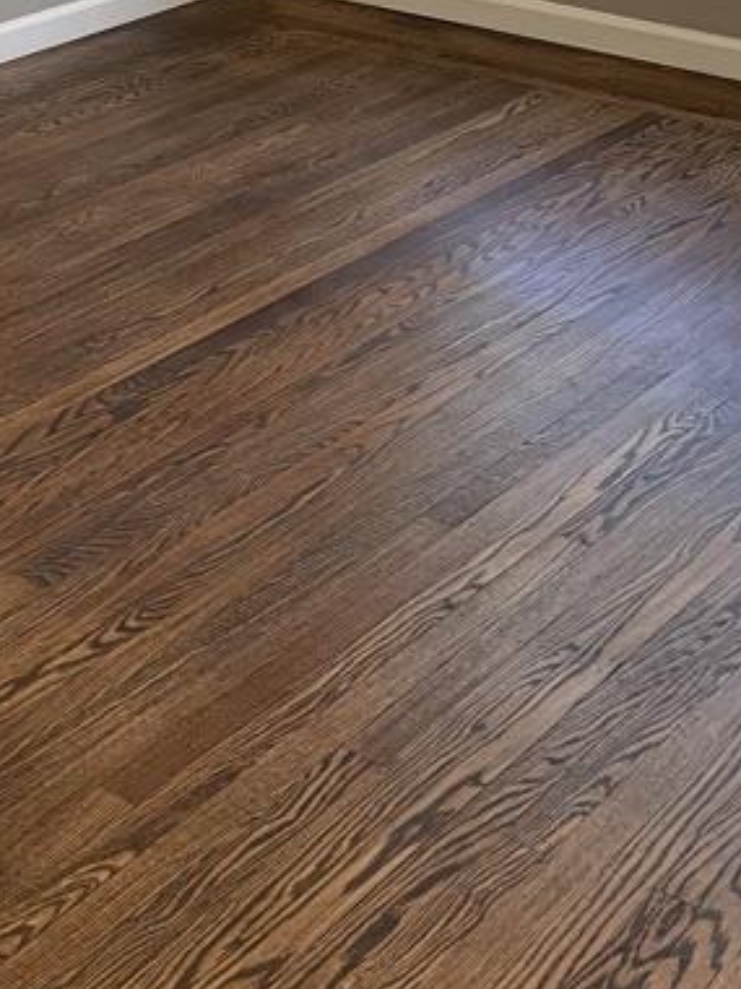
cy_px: 55
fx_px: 1998
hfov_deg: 20.9
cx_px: 229
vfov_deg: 26.6
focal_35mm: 70
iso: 125
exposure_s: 1/60
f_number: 1.6
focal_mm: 4.2
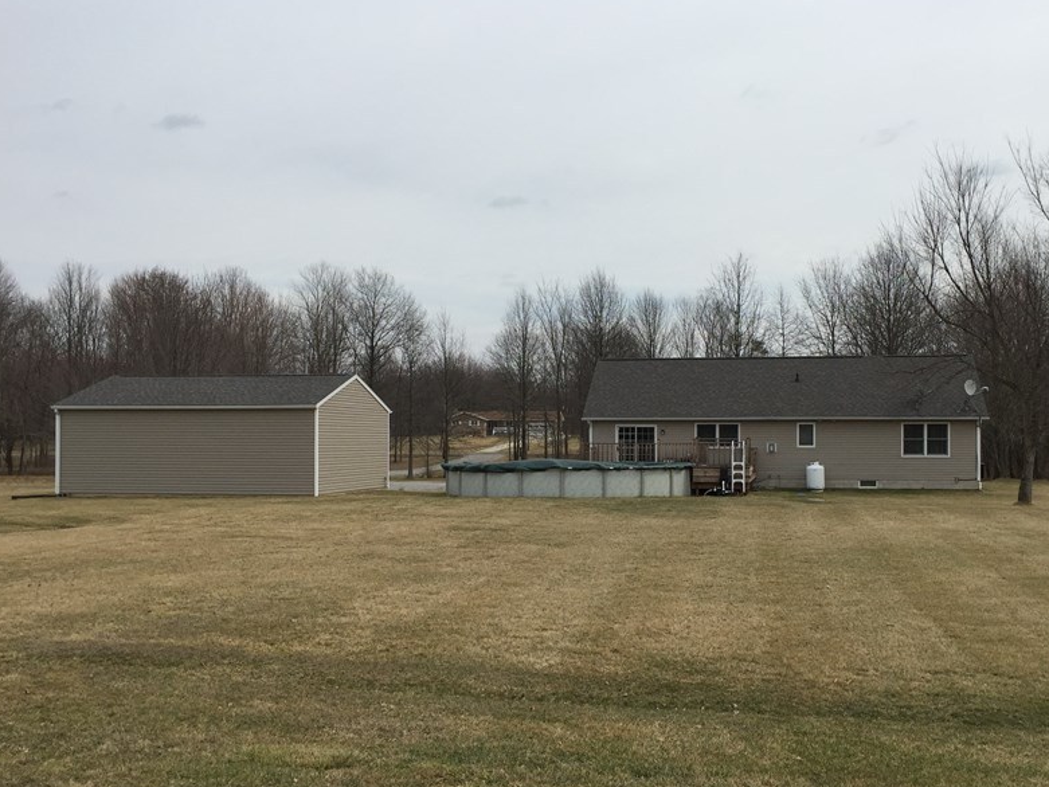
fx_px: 1152
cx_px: 588
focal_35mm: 38
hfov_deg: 48.9
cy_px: 435
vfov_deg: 37.7
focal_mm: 4.15
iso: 32
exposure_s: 1/2326
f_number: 2.2
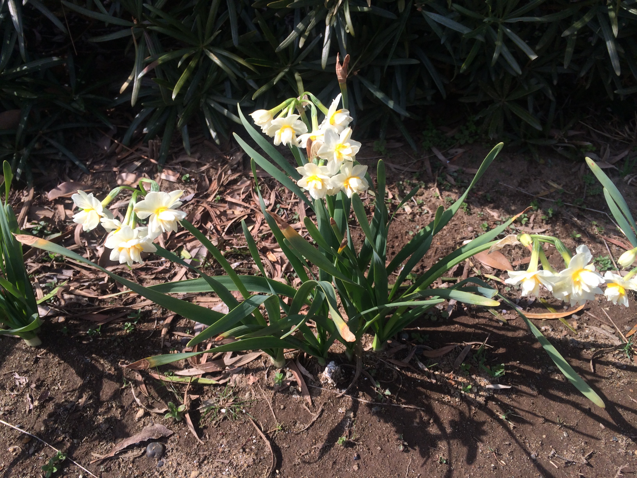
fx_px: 552
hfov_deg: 60.0
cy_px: 239
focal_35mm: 30
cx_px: 318
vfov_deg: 46.8
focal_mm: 4.12
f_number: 2.2
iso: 32
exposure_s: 1/1368
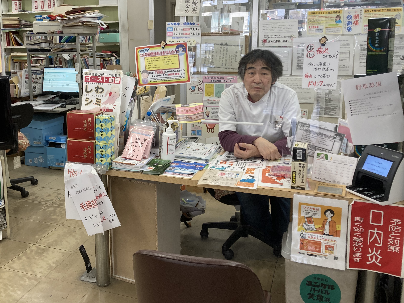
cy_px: 115
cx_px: 162
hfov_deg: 51.0
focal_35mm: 36
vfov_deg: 39.4
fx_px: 420
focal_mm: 3.99
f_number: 1.8
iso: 50
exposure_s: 1/60
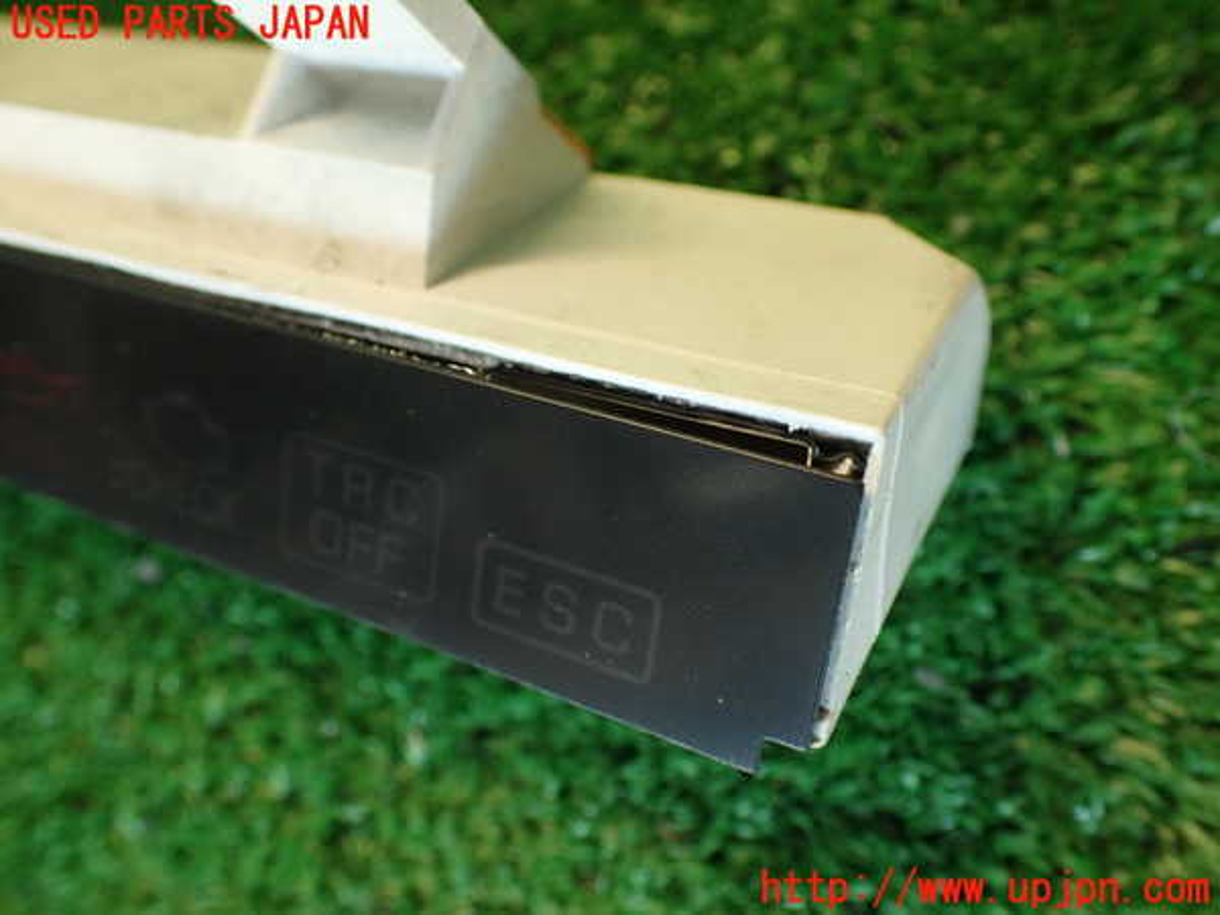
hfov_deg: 56.8
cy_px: 458
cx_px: 610
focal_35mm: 32
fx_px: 1128
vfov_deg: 44.2
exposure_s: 1/40
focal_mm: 5.79
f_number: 2.4
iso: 200
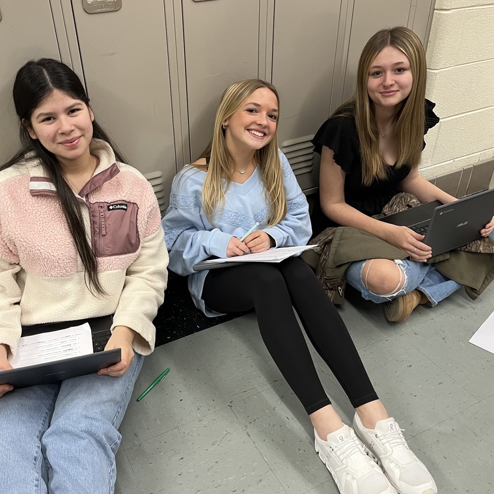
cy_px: 245
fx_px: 501
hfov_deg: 52.3
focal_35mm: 31
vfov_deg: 52.5
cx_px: 207
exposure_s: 1/60
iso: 160
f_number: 1.6
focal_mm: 5.1
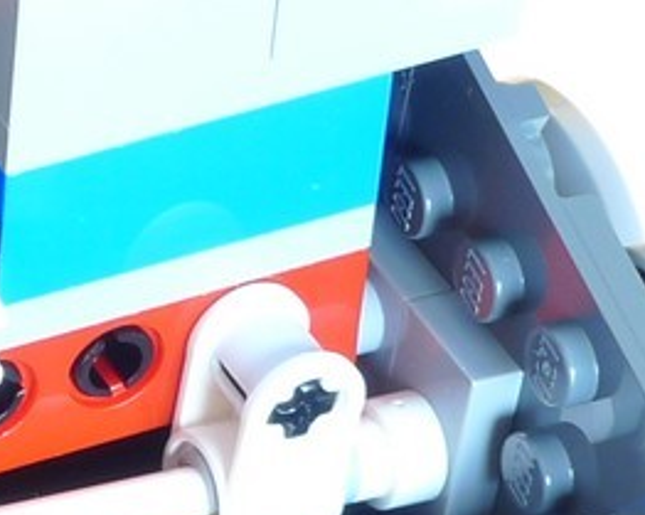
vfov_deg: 5.5
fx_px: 5396
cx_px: -819
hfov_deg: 6.5
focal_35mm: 283
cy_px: 315
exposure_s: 2
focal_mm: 11.1
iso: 80
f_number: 4.5
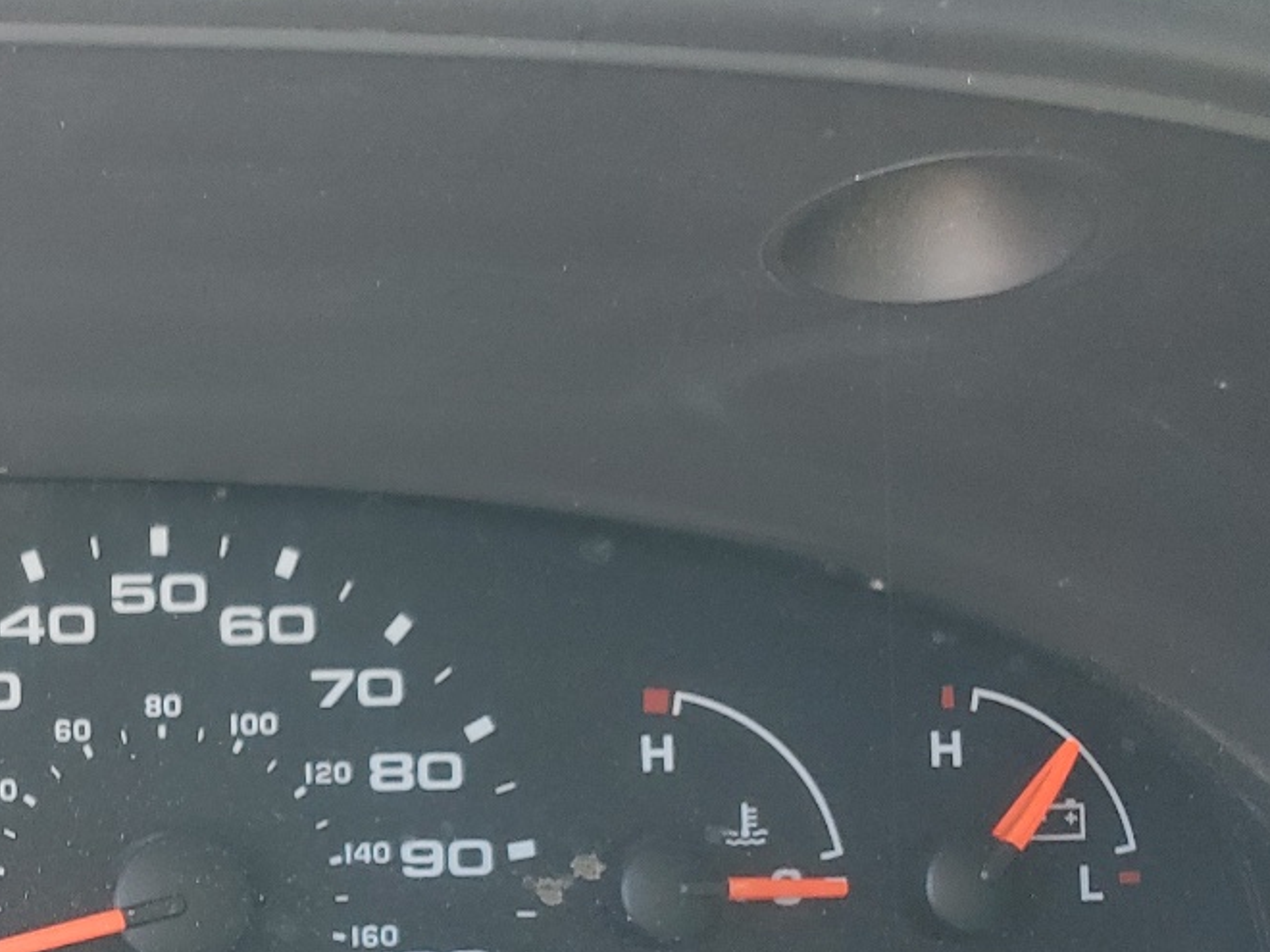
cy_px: 1014
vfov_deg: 22.2
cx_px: -256
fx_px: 2311
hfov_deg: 27.1
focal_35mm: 63
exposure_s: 1/120
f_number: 1.5
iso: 54
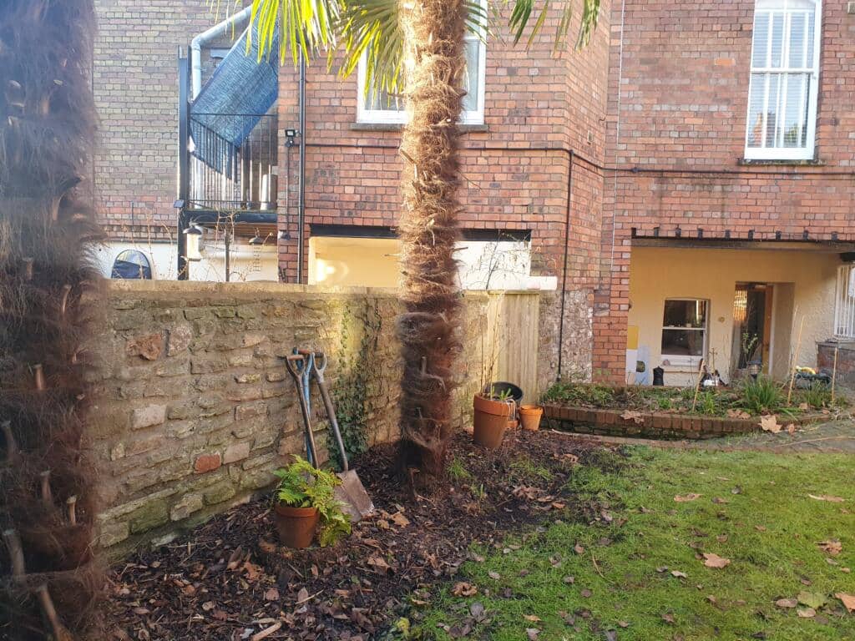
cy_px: 320
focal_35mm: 26
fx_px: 642
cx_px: 428
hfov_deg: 67.3
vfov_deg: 53.1
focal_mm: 4.32
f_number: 2.4
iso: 100
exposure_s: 1/100
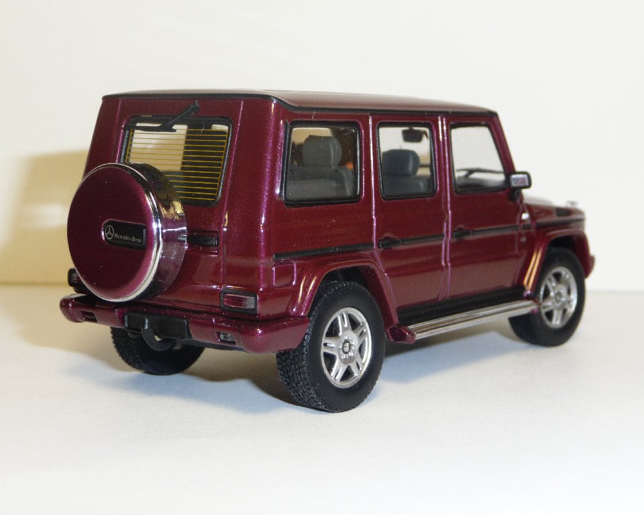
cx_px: 325
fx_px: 1163
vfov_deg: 25.0
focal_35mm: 61
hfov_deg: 31.0
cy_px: 257
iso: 100
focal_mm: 9.8
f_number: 4.4
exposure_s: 1/30
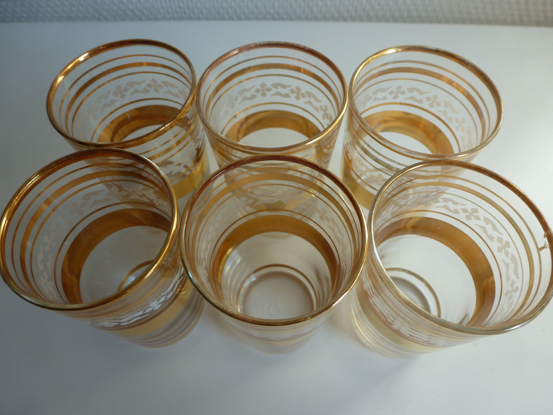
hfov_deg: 71.6
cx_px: 276
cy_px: 208
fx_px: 383
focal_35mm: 24
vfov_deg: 56.8
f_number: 3.3
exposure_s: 1/80
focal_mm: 4.3
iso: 100
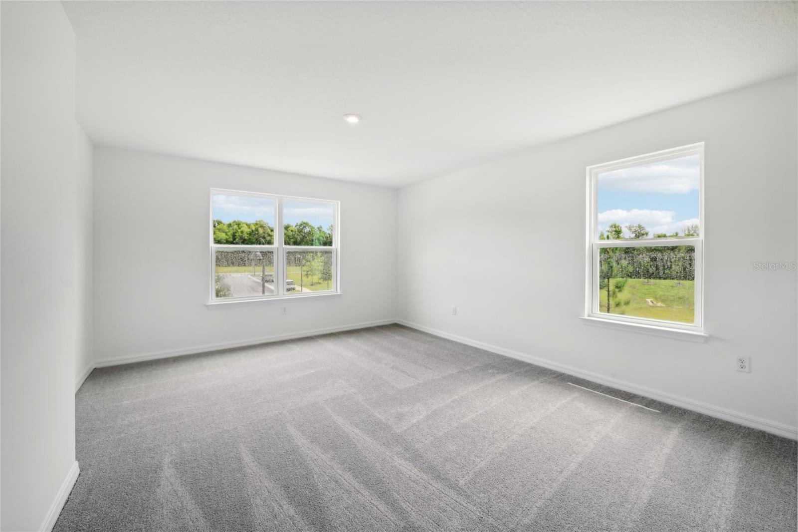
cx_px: 399
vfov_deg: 81.2
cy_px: 266
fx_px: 310
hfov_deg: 104.3
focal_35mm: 14
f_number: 8
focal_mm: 14
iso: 400
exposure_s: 1/200
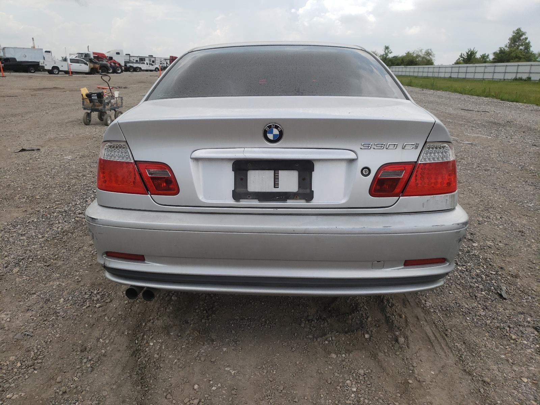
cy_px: 202
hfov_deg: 67.3
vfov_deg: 53.1
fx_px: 406
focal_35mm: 26
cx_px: 270
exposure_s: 1/2000
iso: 50
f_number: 1.5
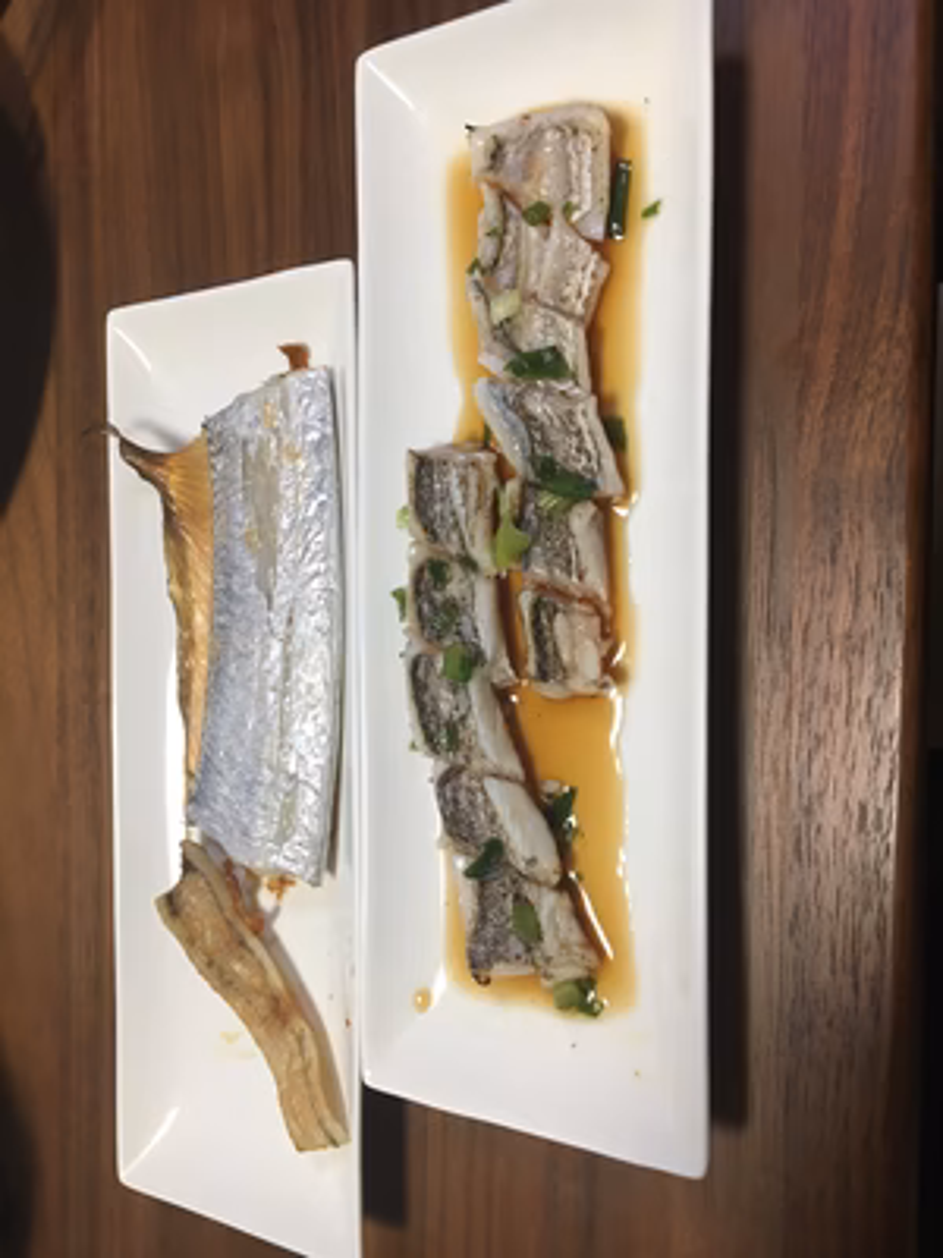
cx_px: 472
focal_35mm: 29
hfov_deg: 48.2
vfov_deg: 61.7
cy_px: 629
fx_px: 1053
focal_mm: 4.15
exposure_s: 1/30
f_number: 2.2
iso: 64
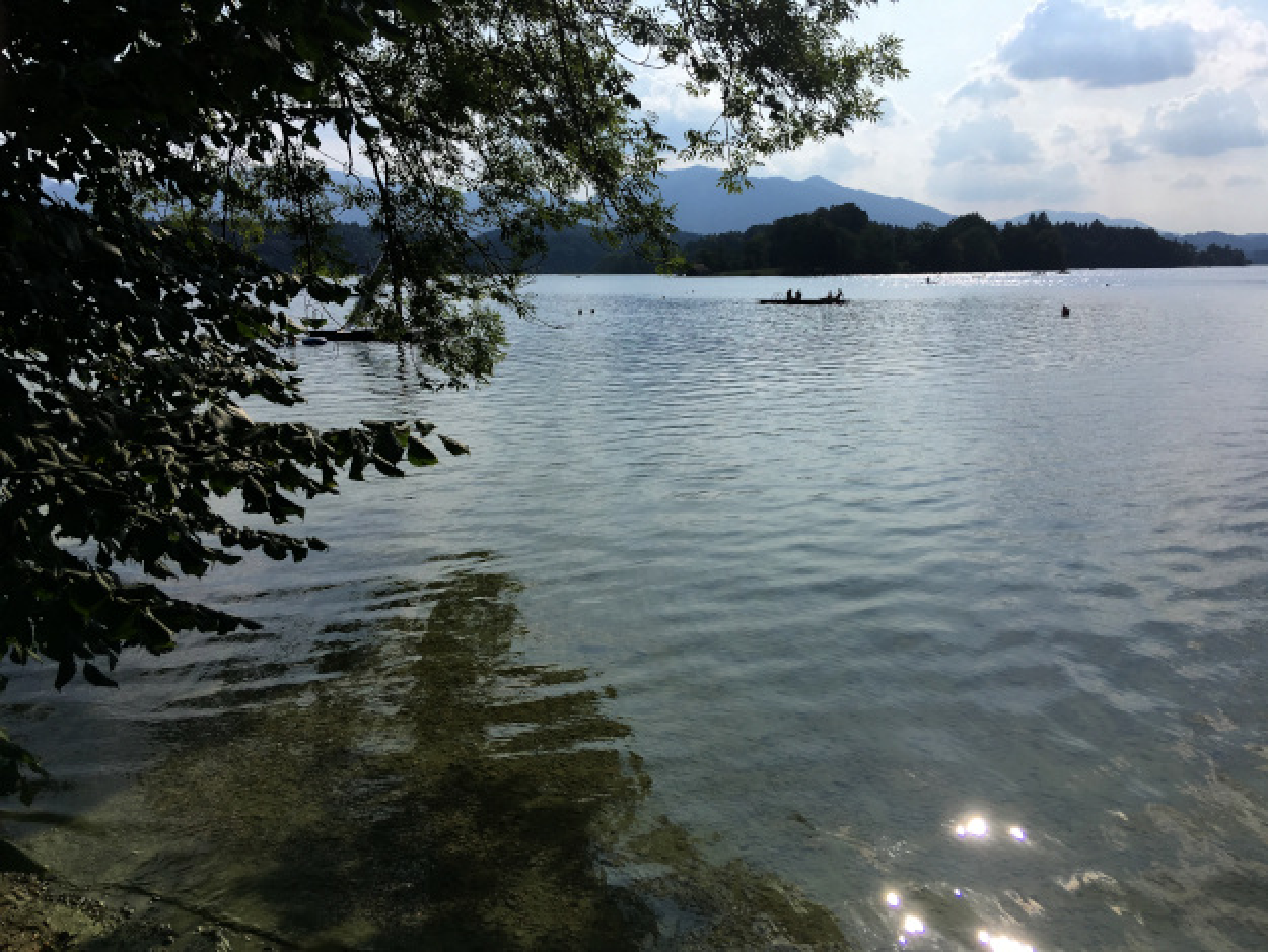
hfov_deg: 61.7
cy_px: 476
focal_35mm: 29
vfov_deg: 48.2
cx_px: 634
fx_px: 1062
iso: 25
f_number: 2.2
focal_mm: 4.15
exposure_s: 1/4525
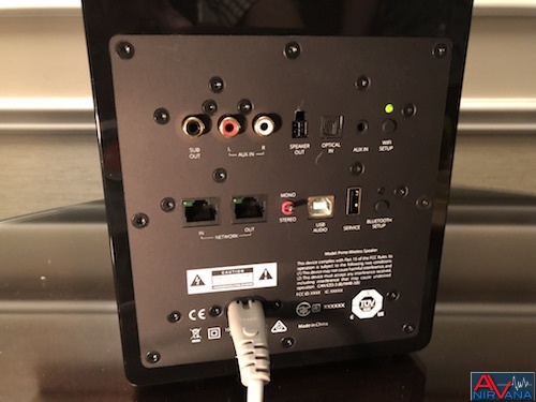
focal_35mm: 28
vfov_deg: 49.7
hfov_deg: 63.4
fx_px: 434
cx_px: 268
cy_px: 201
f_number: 1.8
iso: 100
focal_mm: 4
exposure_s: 1/4
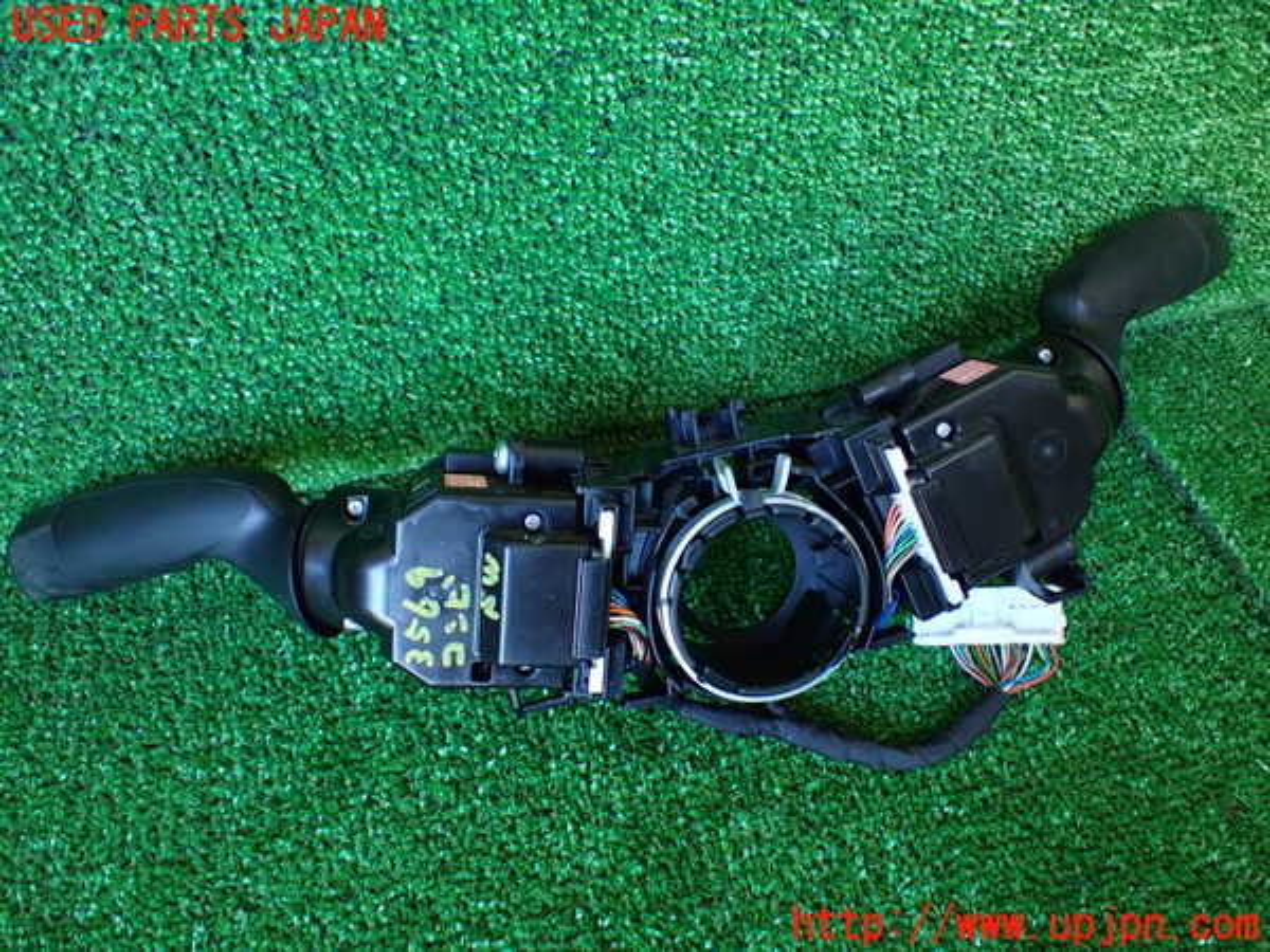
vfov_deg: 46.8
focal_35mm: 30
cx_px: 635
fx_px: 1101
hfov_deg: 60.0
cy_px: 476
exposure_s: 1/100
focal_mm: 5.4
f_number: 2.3
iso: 800
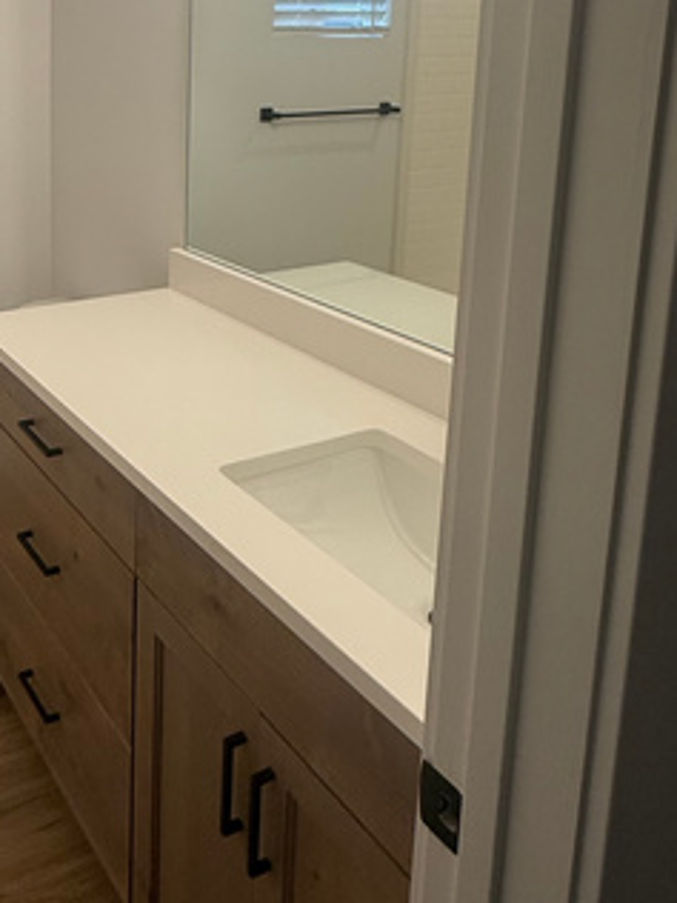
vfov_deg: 50.5
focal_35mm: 34
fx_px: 887
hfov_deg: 38.3
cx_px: 43
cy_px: 171
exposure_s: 1/120
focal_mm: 2.22
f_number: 2.2
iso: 80
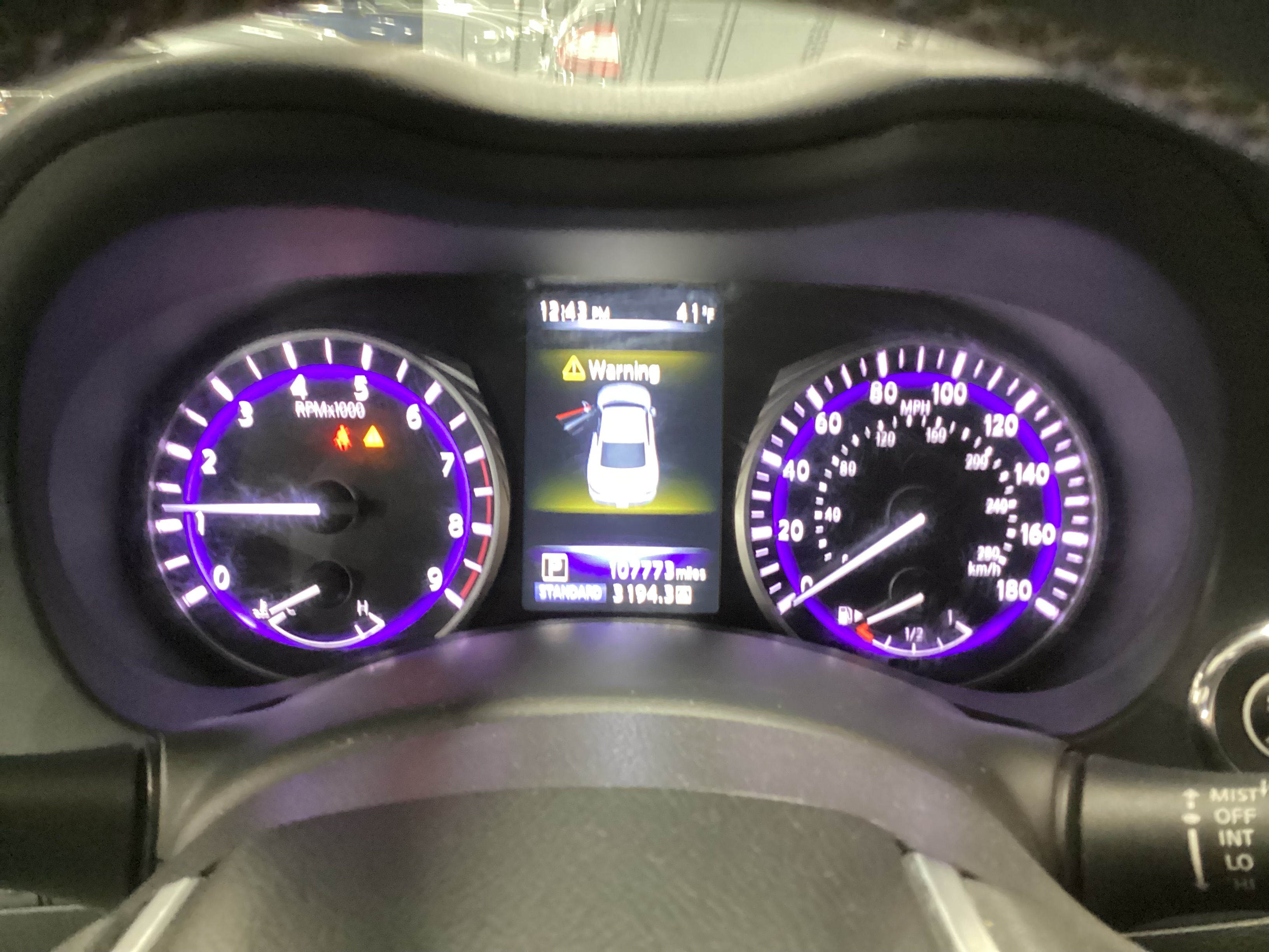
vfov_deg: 45.4
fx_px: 1136
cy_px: 476
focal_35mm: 31
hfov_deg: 58.4
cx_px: 634
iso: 640
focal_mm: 3.3
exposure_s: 1/24
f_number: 2.4
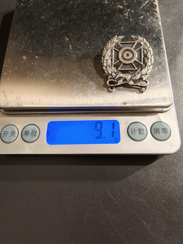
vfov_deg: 73.9
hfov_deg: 58.9
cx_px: 92
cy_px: 122
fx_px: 162
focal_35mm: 23
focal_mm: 2.32
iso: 250
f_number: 2
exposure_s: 1/50
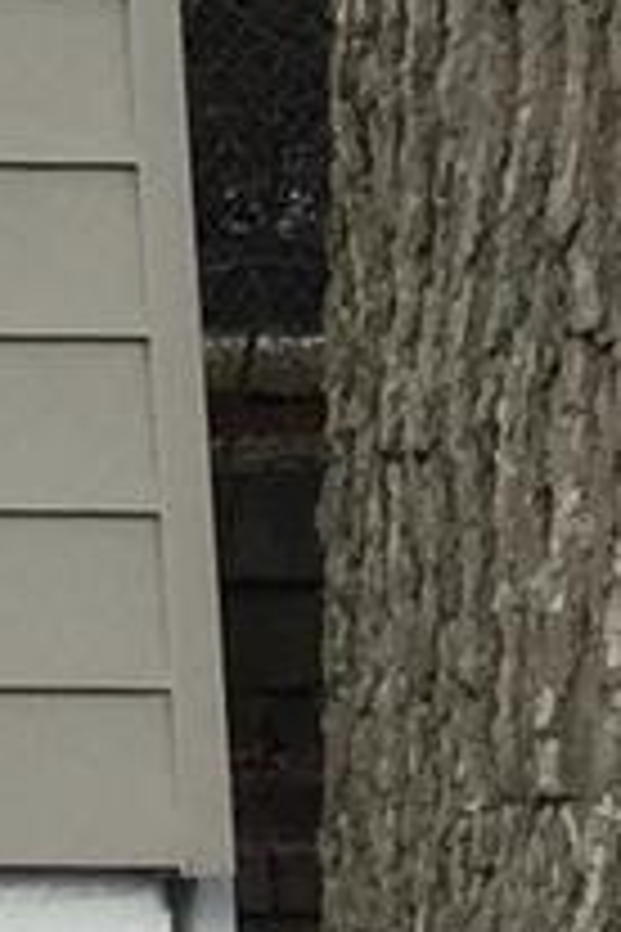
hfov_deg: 4.1
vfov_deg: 6.7
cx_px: -2313
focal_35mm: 299
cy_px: -955
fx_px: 7736
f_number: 2.2
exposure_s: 1/1319
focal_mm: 4.15
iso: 32
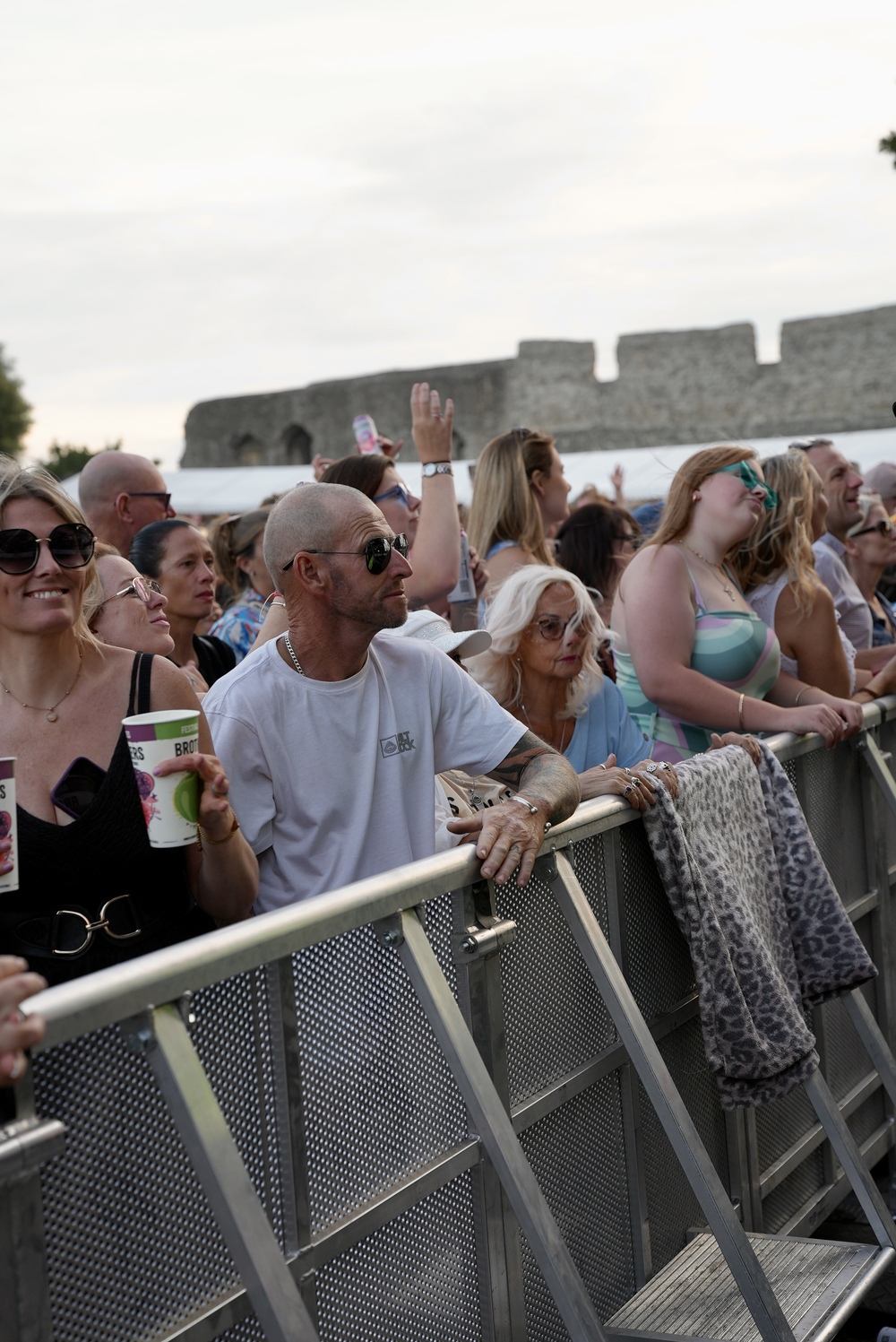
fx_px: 2125
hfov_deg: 23.8
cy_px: 671
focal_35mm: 57
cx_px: 448
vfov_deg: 35.0
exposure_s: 1/160
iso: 400
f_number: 4
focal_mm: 57
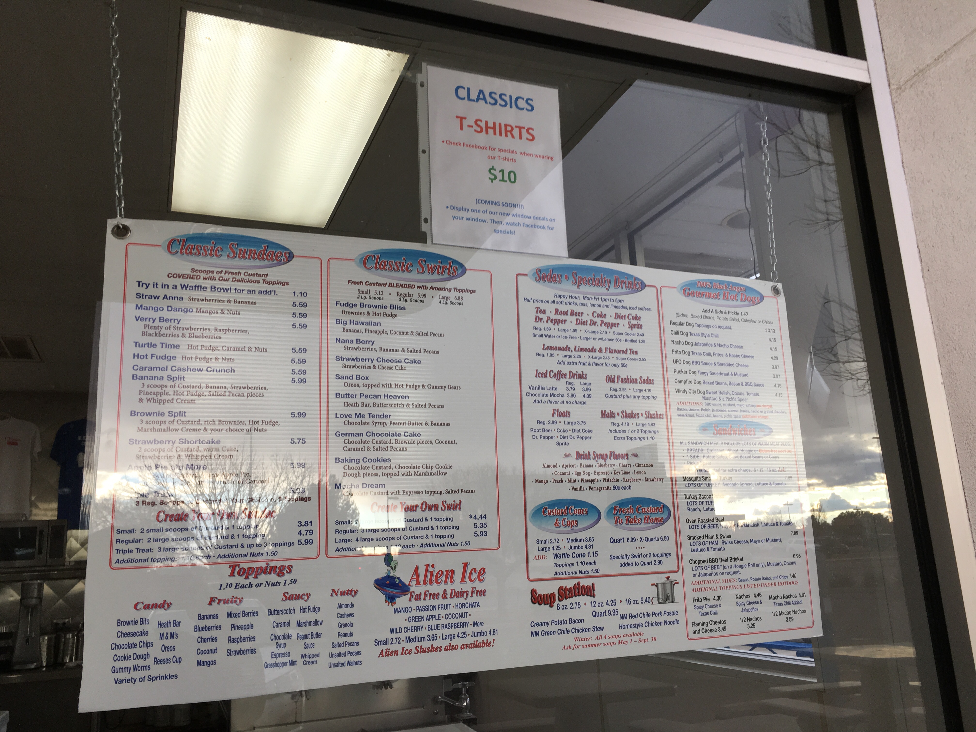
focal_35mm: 29
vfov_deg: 48.2
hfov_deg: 61.7
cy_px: 366
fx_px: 818
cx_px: 488
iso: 32
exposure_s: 1/120
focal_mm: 4.15
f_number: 2.2
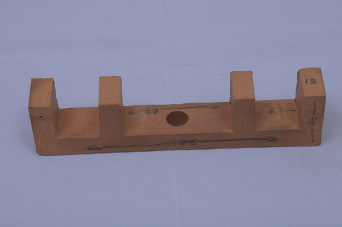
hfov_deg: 19.5
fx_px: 996
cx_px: 171
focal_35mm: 105
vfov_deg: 13.0
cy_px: 114
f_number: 14
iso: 200
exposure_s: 1/160
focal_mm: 70
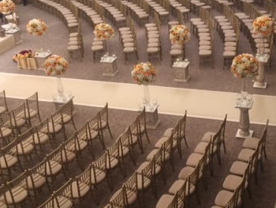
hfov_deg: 35.9
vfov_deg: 27.6
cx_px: 179
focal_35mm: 53
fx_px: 423
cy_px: 104
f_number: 2.2
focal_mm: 4.15
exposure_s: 1/33
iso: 200
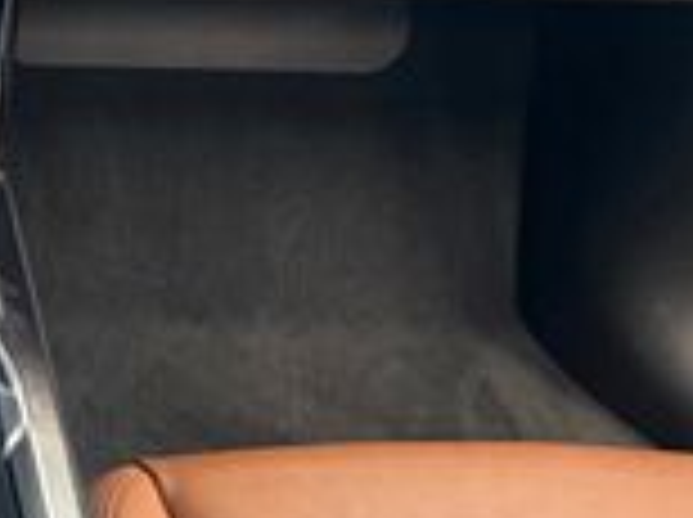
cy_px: -27
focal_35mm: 100
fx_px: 1999
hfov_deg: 17.9
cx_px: -302
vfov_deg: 14.5
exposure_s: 1/60
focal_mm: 6.76
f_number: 1.78
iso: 500
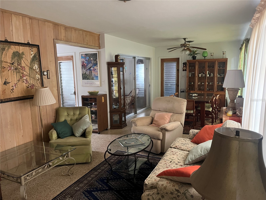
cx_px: 133
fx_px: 200
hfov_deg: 67.3
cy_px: 100
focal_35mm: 26
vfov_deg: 53.1
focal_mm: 5.1
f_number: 1.6
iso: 500
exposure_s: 1/53
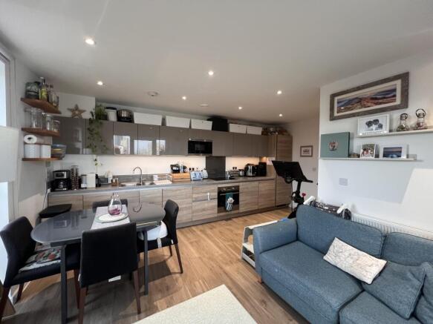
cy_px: 162
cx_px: 216
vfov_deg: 89.9
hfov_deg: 106.2
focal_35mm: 13
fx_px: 163
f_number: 1.8
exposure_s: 1/50
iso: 125
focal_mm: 1.57
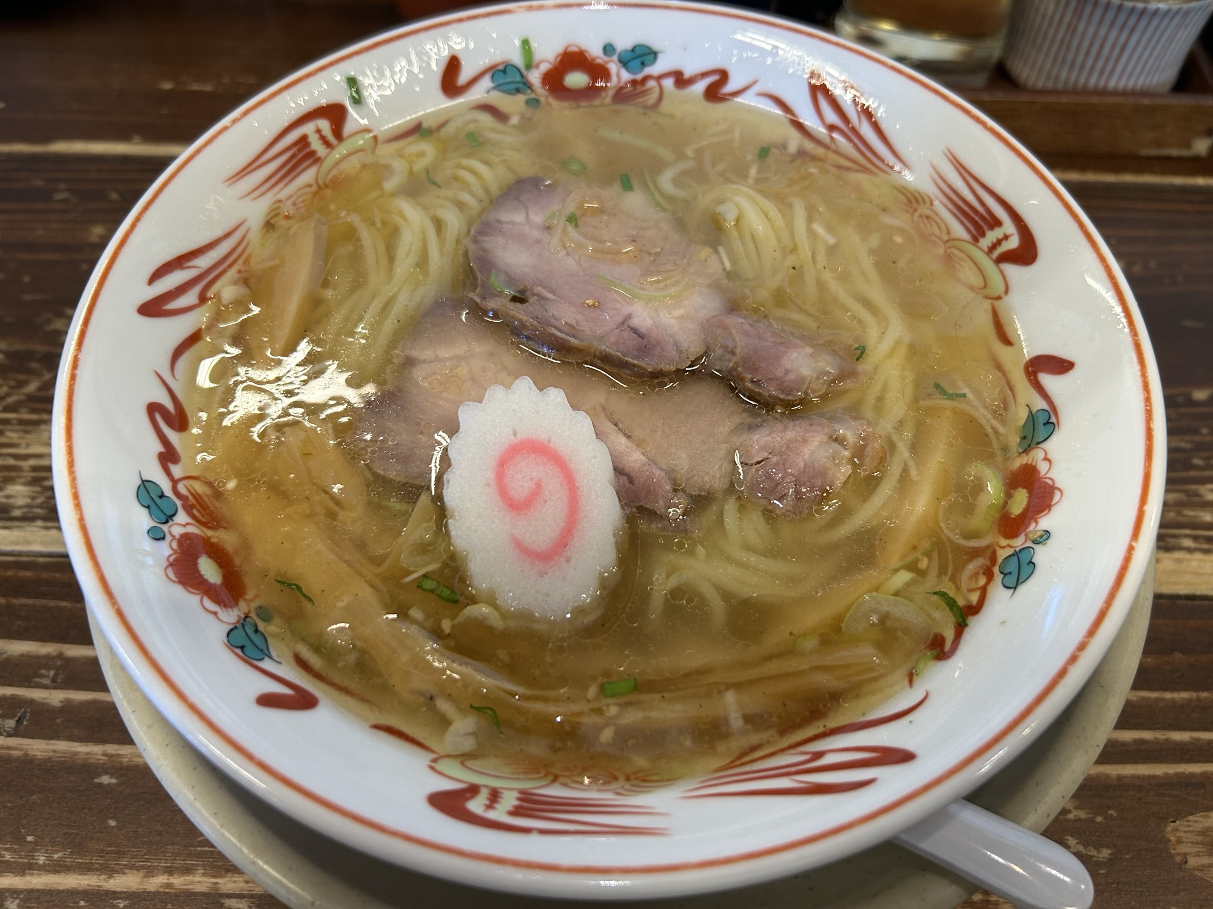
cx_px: 606
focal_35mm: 26
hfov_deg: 67.3
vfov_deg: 53.1
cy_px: 454
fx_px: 911
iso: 80
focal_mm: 5.7
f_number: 1.5
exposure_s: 1/50
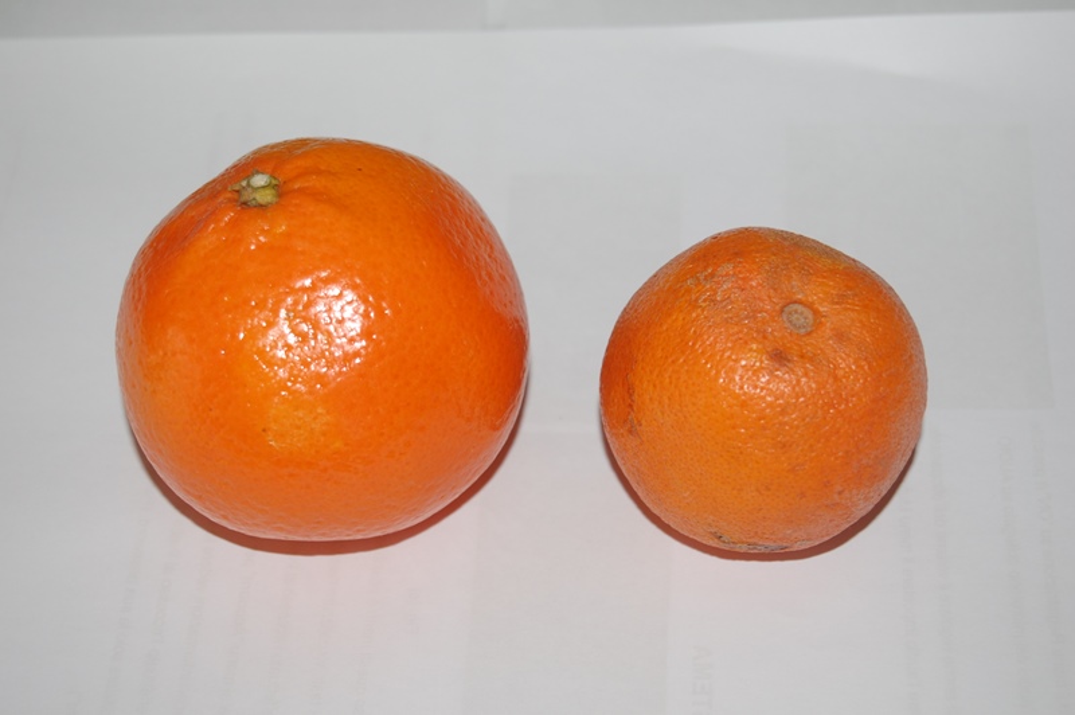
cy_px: 358
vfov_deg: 16.5
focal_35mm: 82
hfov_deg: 24.6
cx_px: 538
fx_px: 2461
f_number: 5.6
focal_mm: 55
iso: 400
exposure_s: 1/60
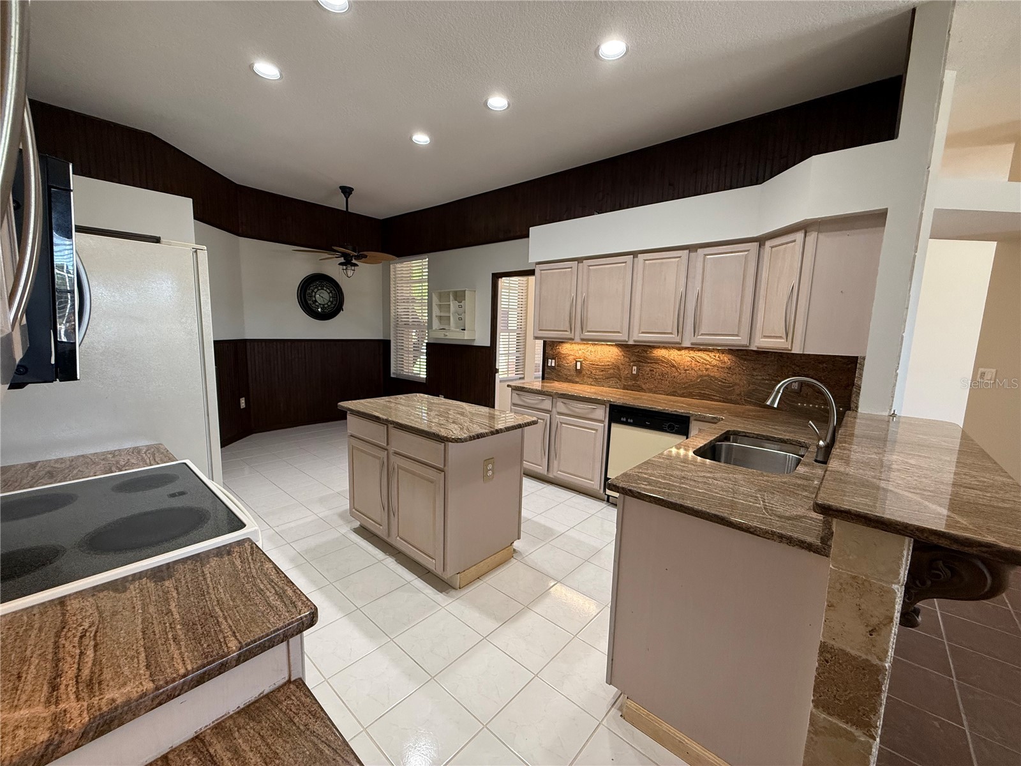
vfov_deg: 85.7
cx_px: 510
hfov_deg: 102.1
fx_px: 413
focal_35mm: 14
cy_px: 383
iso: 320
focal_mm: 2.22
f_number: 2.2
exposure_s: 1/120
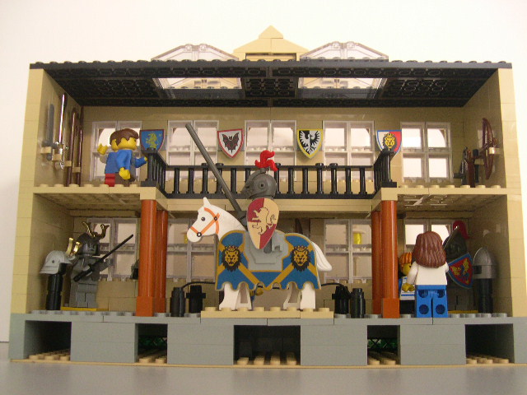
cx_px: 264
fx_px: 579
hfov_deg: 49.0
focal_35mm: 38
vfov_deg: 37.7
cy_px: 198
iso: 303
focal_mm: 8
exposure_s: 1/4.3
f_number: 2.8
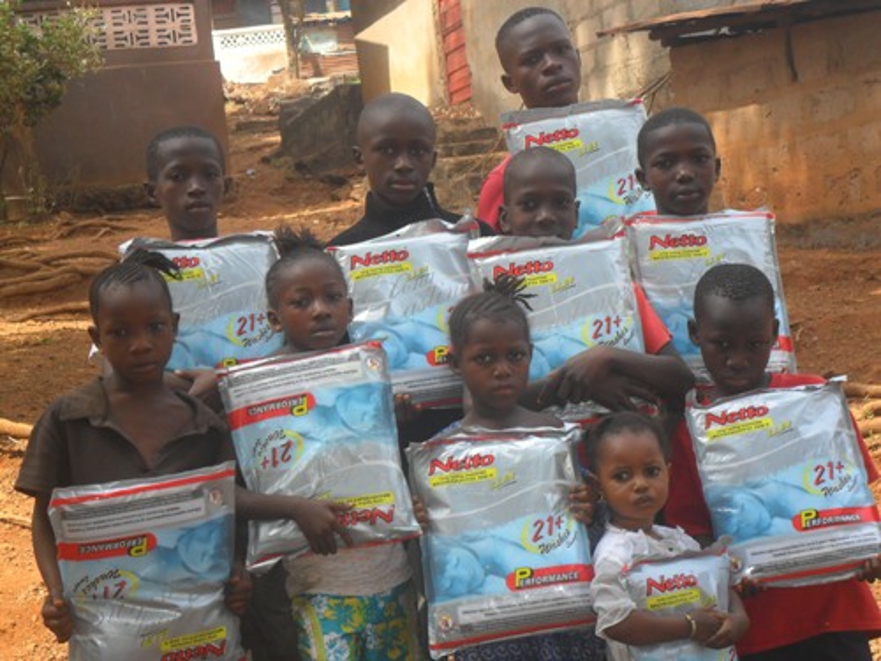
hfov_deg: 26.3
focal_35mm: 74
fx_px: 1883
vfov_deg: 19.9
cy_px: 330
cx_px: 440
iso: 100
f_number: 3.9
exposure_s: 1/180
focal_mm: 13.2
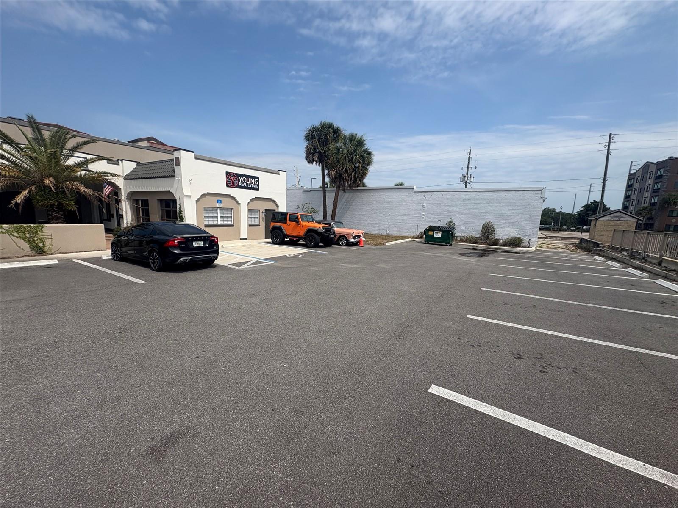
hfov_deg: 102.1
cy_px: 254
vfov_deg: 85.7
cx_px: 339
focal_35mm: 14
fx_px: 274
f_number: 2.2
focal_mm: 2.22
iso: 50
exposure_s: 1/2584
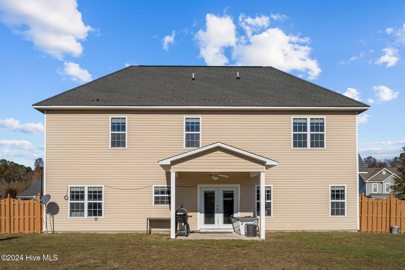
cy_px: 135
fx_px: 337
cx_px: 202
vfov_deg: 43.6
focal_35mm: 30
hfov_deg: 61.9
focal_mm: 30
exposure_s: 1/800
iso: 64
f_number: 7.1
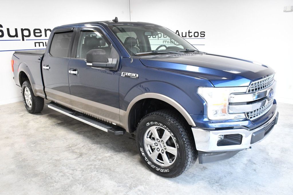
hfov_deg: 67.4
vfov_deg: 47.9
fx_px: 220
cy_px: 98
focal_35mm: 27
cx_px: 146
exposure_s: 1/160
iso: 2500
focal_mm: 18
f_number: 6.3
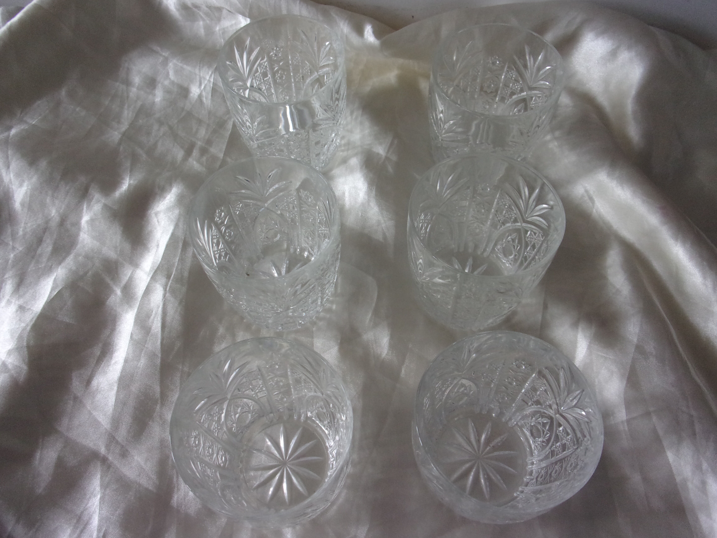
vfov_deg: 49.7
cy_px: 269
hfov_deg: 63.4
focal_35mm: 28
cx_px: 358
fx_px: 580
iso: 175
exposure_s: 1/34
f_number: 3.9
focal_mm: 5.1
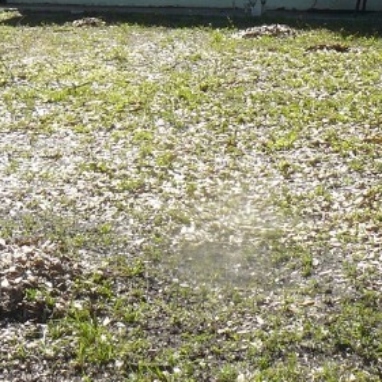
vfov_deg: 14.4
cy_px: -121
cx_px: 188
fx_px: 1448
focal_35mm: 116
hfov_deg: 15.0
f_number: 5.6
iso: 100
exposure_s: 1/200
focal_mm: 6
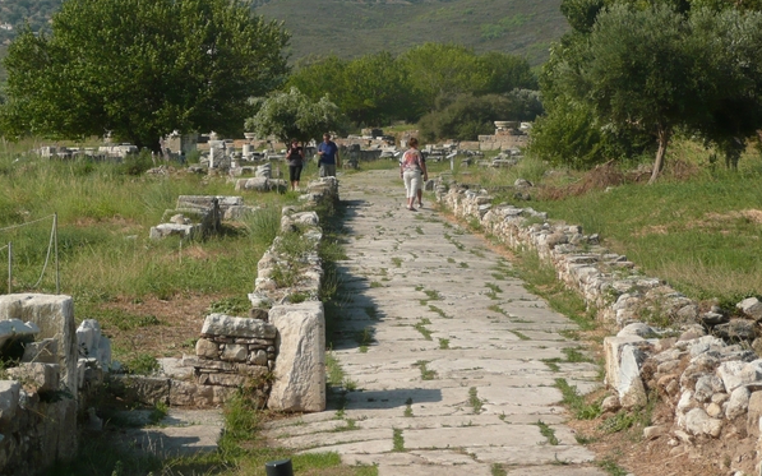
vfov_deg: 9.9
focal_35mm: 132
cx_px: 382
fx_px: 2741
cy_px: 204
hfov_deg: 15.8
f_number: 4.7
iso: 100
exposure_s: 1/640
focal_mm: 16.9
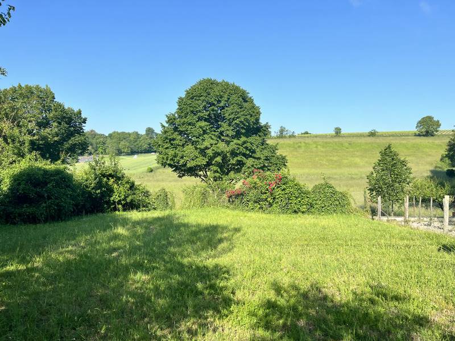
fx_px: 342
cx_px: 228
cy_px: 170
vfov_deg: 53.1
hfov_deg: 67.3
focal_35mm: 26
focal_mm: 5.1
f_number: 1.6
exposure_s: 1/2463
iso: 50
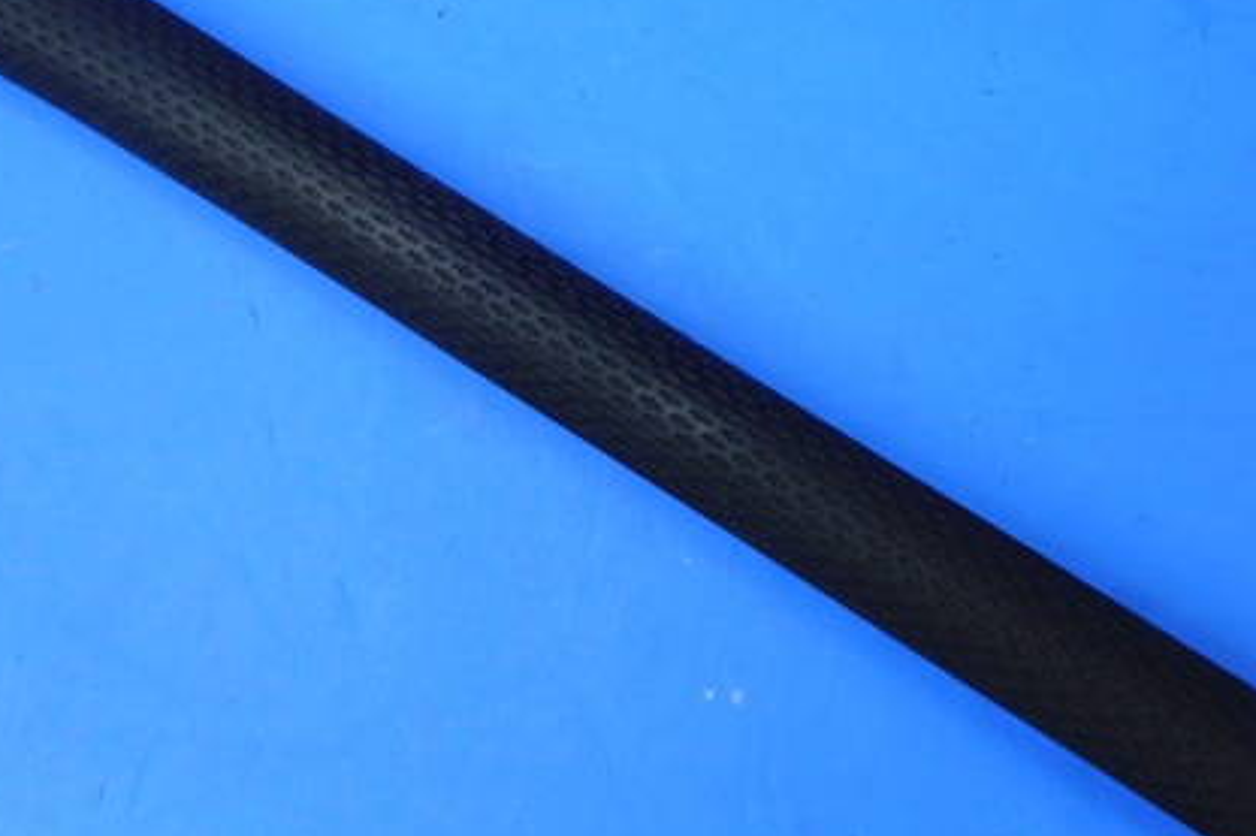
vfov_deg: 33.0
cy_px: 269
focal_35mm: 40
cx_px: 583
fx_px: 1395
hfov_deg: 48.4
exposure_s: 1/30
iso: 100
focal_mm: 4.5
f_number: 3.7
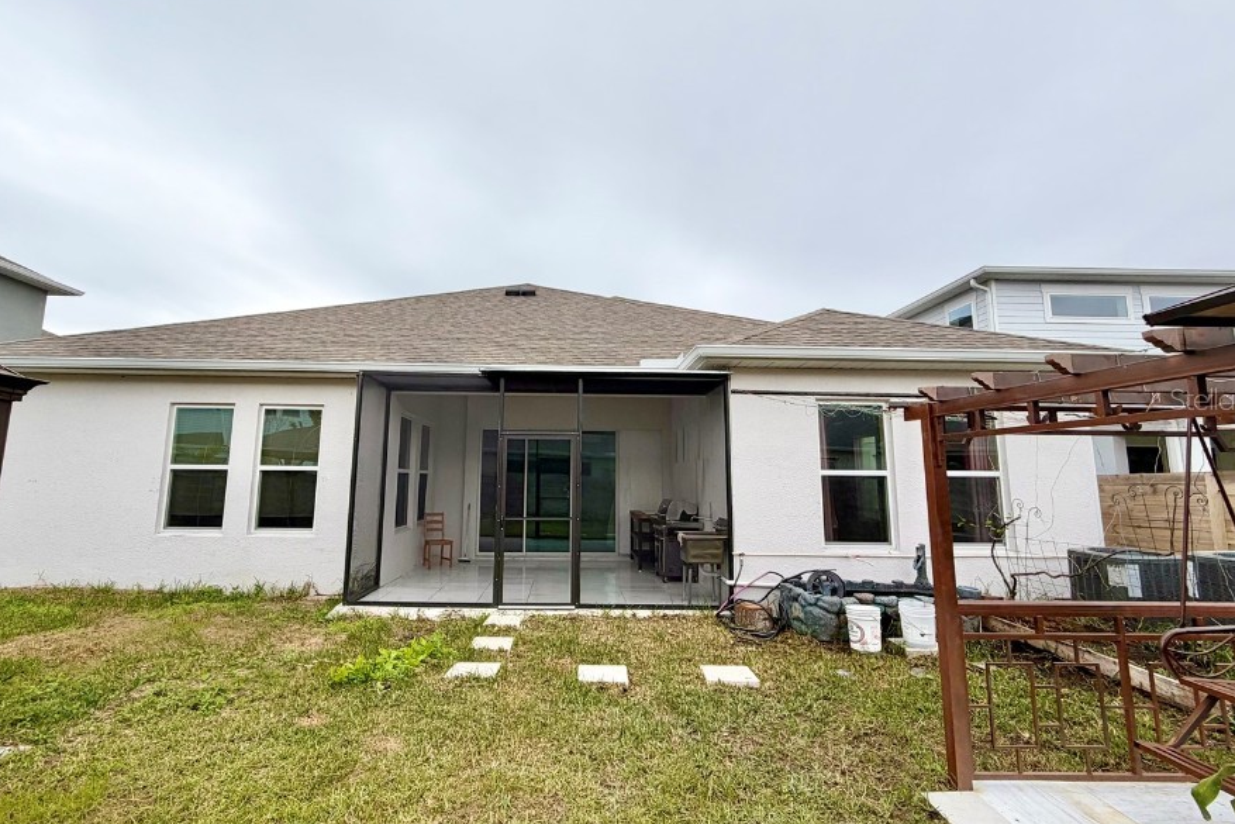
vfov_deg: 70.4
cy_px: 399
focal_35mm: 17
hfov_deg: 93.2
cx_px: 582
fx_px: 583
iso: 40
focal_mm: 2.22
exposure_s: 1/518
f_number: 2.2
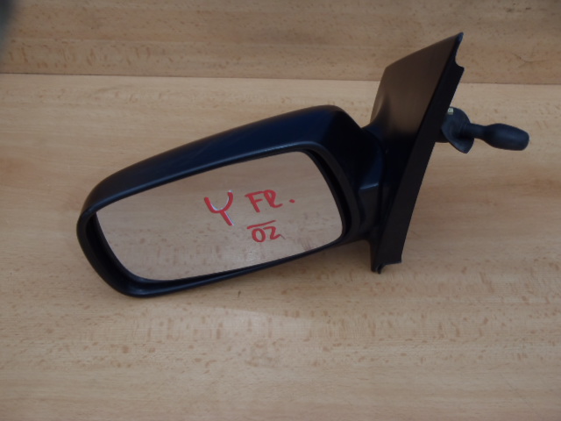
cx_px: 280
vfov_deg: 37.7
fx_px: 616
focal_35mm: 38
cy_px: 210
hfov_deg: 49.0
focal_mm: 6.83
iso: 100
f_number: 4.6
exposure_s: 1/40
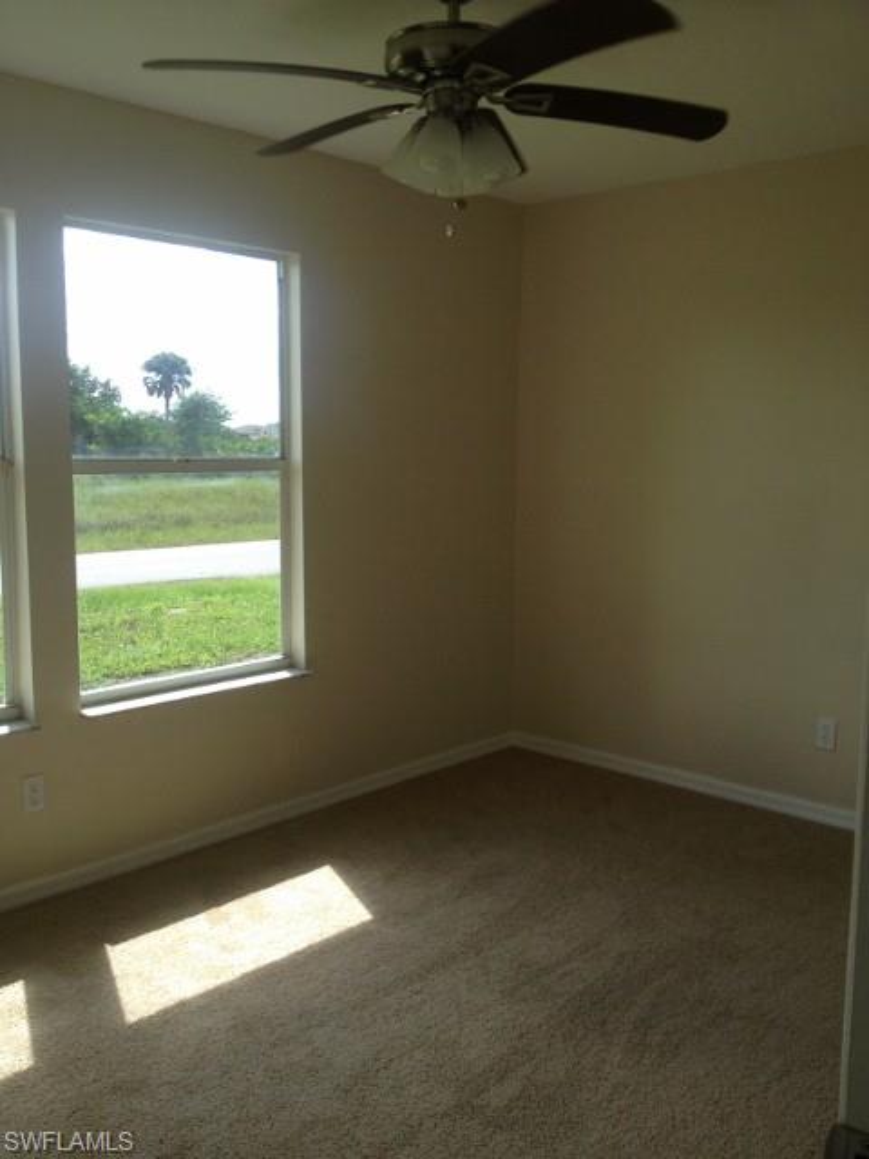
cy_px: 580
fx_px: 1172
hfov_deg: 40.7
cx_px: 434
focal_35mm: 35
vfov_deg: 52.6
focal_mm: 4.28
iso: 50
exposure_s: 1/378
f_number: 2.4
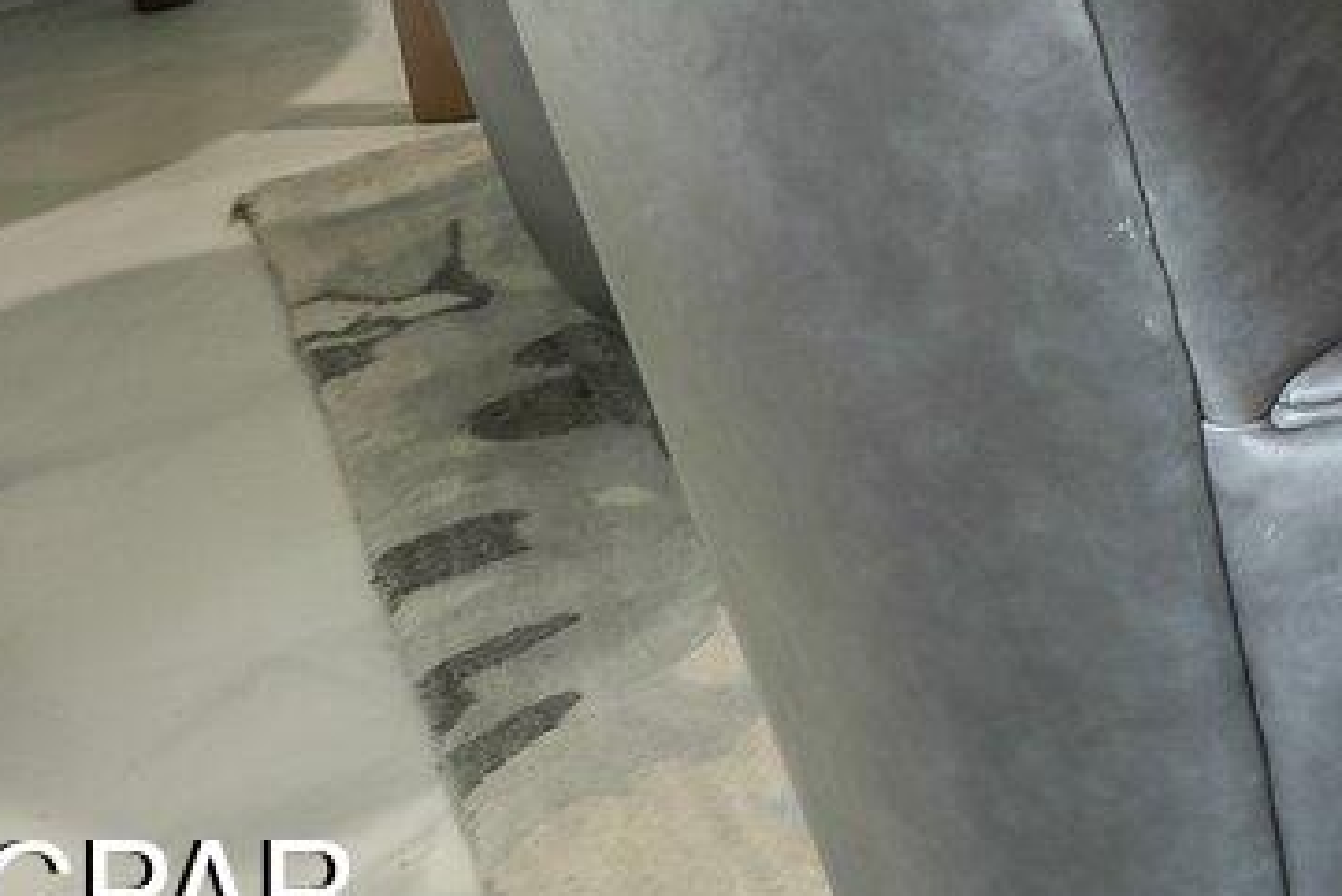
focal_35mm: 85
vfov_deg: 12.1
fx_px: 3170
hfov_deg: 14.4
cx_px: 3305
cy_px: -1411
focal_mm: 10
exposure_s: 1/2.5
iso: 400
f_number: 9
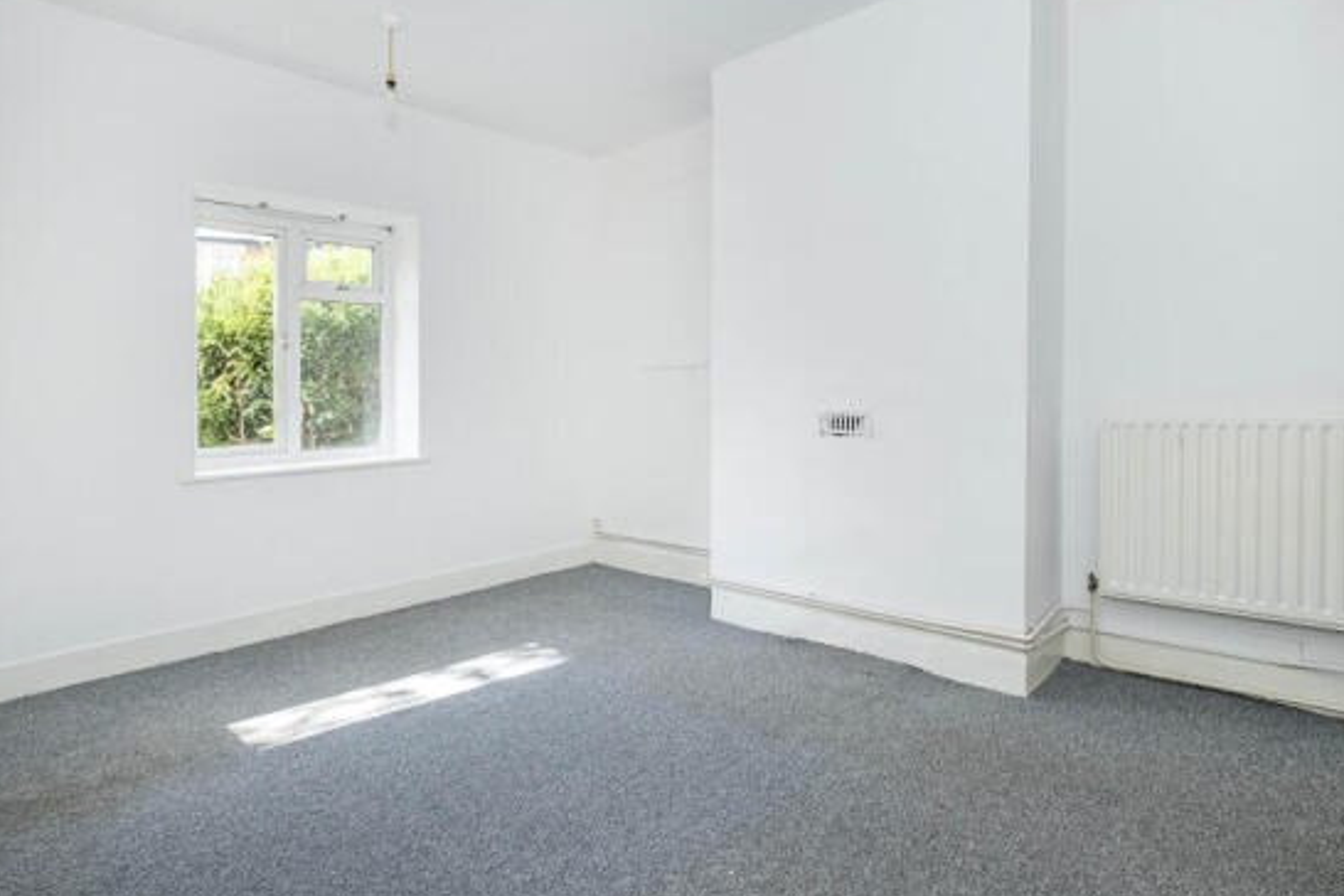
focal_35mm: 18
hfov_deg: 90.0
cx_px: 666
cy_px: 425
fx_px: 672
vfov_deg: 67.3
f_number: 6.4
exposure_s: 1/80
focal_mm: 10
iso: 320
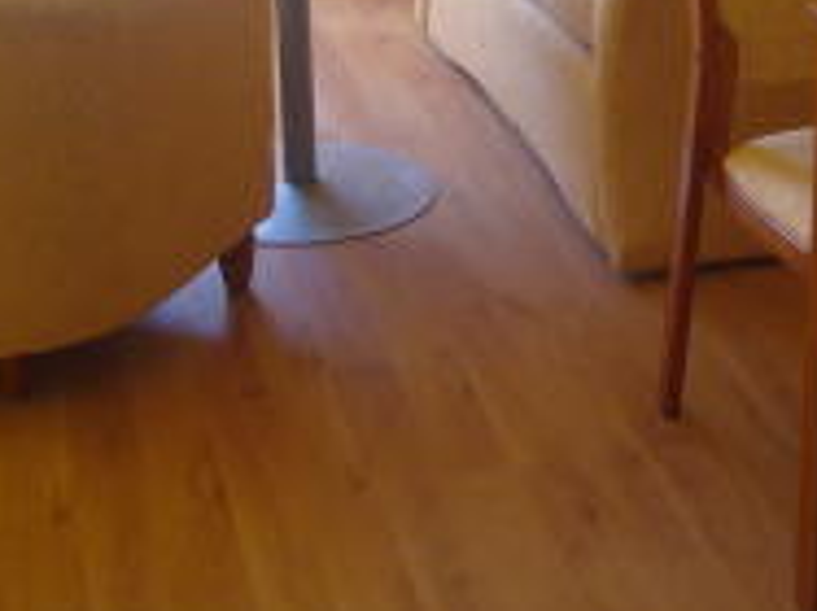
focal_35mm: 86
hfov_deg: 22.6
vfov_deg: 16.8
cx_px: 616
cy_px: 28
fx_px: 2028
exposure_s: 1/40
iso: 100
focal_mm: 5.8
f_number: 2.8
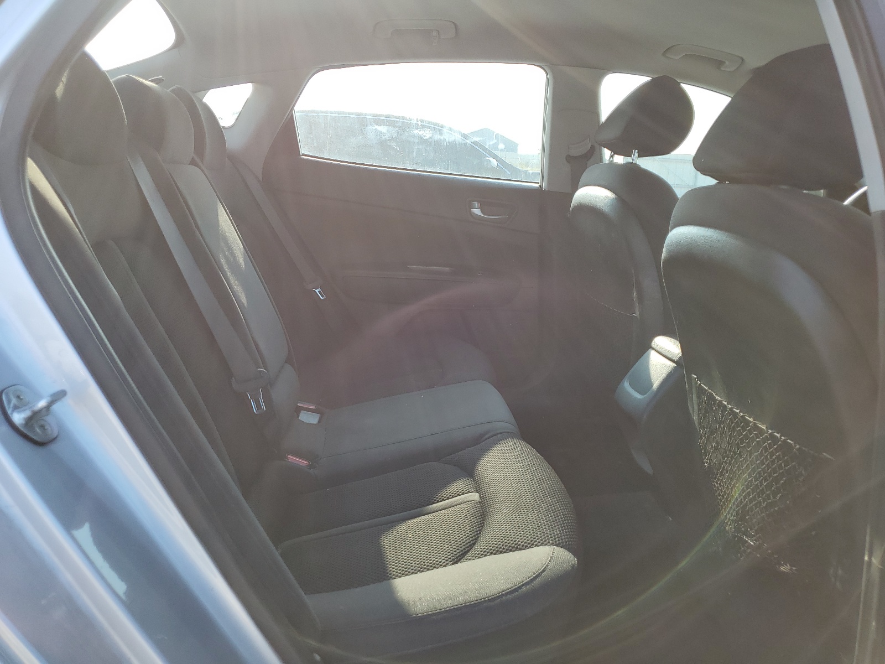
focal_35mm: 26
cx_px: 442
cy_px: 332
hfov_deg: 67.3
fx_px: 665
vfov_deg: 53.1
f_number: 1.5
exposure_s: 1/588
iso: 50
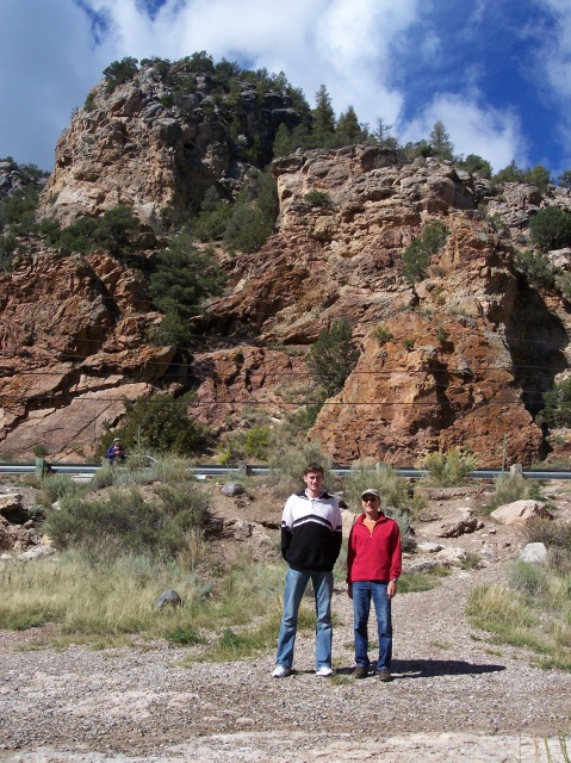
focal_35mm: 38
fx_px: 837
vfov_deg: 49.0
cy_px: 382
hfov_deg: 37.7
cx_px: 286
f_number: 4.8
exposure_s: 1/700
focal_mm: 8
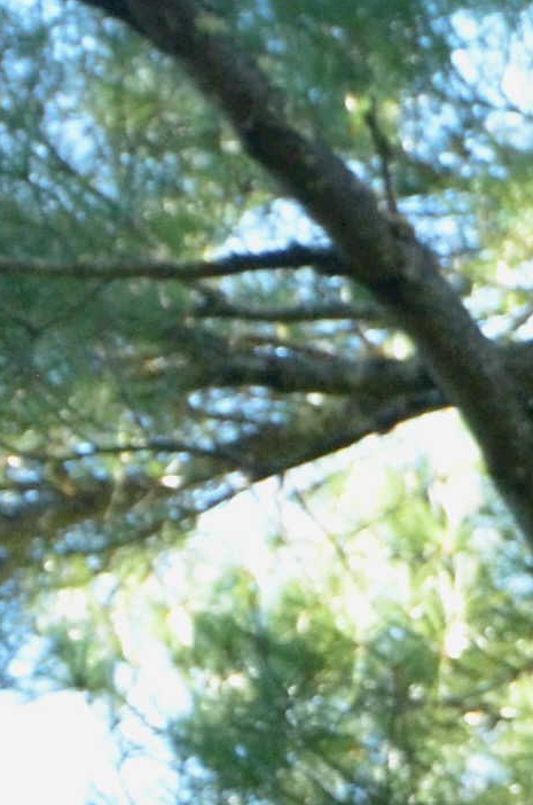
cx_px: 1369
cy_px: 494
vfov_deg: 2.0
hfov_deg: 1.3
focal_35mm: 1032
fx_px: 23020
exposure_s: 1/500
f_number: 5.6
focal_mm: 98
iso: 1600
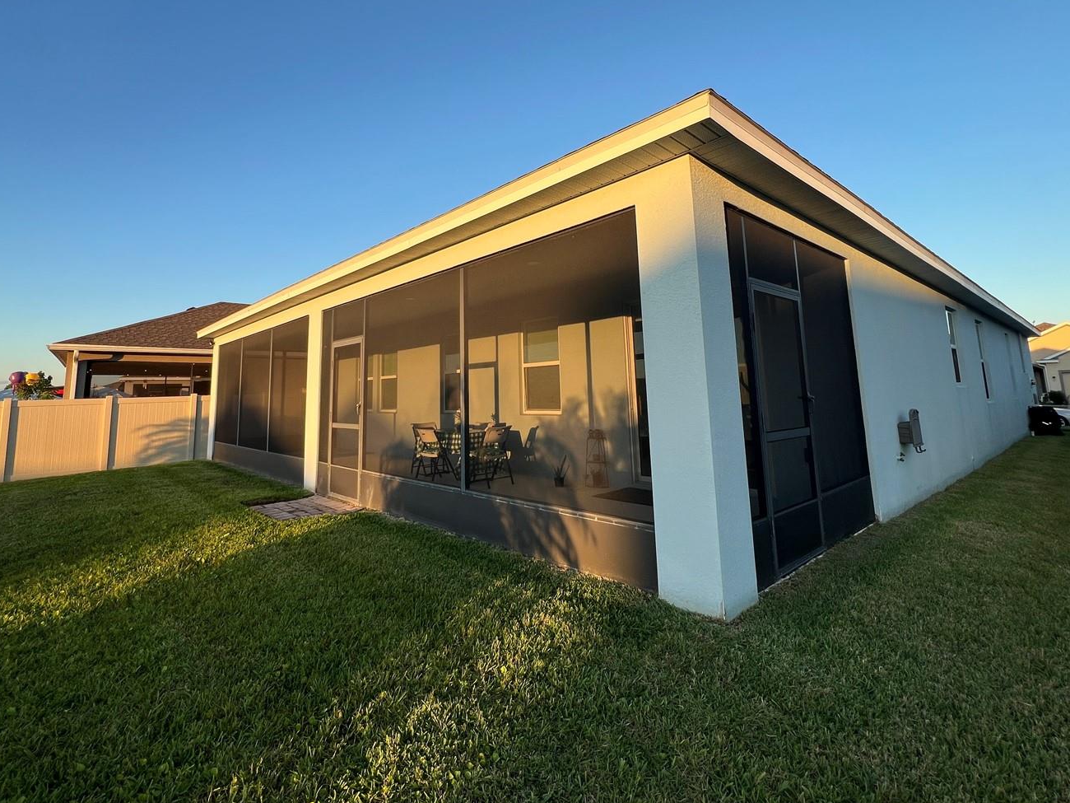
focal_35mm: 16
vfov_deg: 77.1
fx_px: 495
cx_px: 505
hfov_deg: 94.4
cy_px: 316
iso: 32
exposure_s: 1/367
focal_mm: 1.57
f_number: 1.8
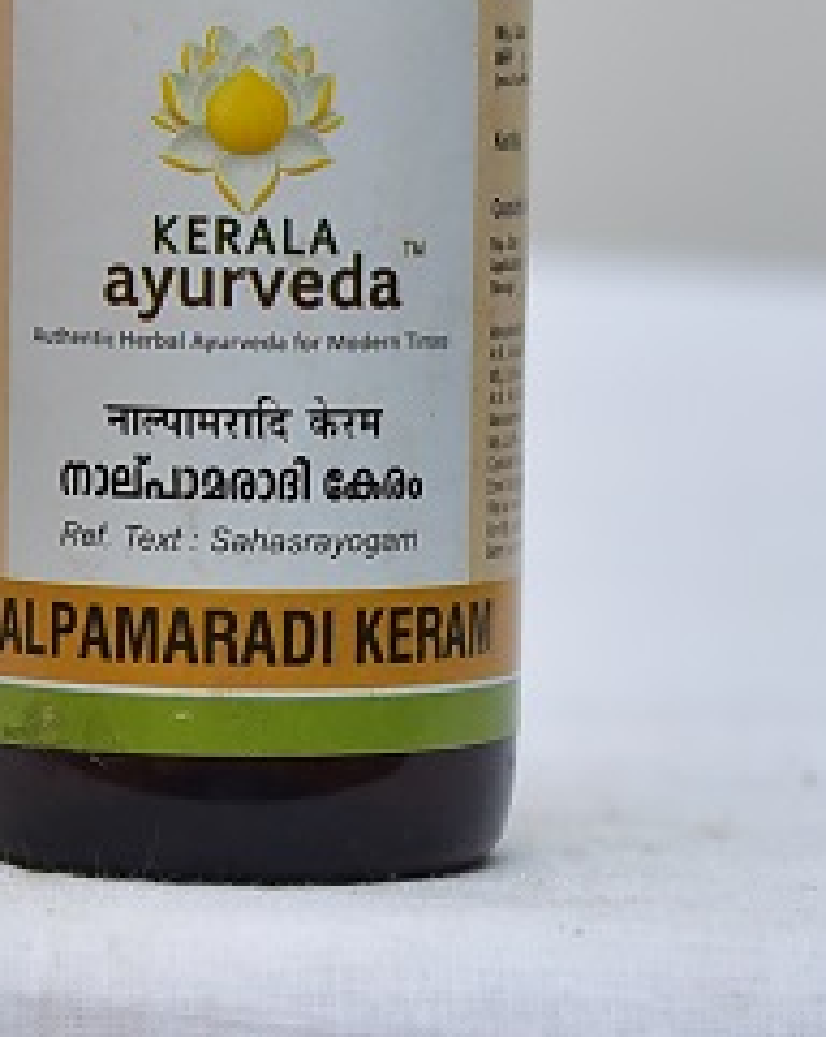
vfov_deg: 12.0
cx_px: 262
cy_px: 250
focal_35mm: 160
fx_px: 4902
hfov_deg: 9.6
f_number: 4.5
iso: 1600
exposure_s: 1/125
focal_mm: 78
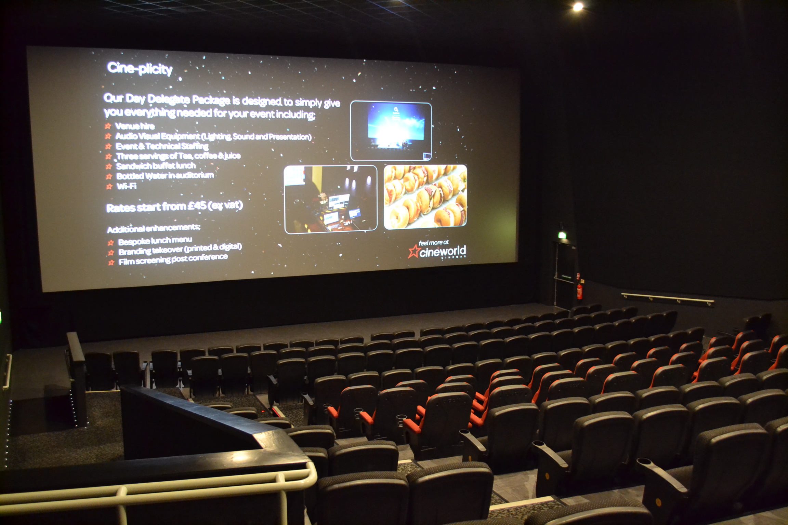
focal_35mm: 36
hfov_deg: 53.1
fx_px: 788
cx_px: 394
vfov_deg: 36.9
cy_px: 262
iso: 3200
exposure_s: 1/6
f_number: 4
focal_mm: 24
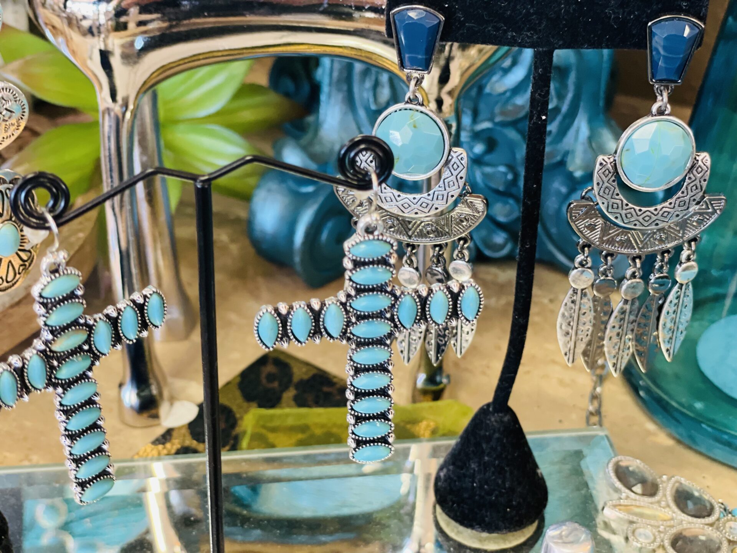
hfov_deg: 36.8
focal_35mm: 52
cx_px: 368
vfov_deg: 28.0
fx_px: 1107
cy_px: 276
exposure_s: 1/40
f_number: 2
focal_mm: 6
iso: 160
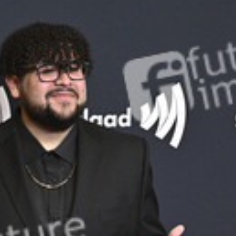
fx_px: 995
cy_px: 353
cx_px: 51
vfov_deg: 12.8
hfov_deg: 13.5
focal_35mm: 129
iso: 4000
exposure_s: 1/250
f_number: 5.6
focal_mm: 49
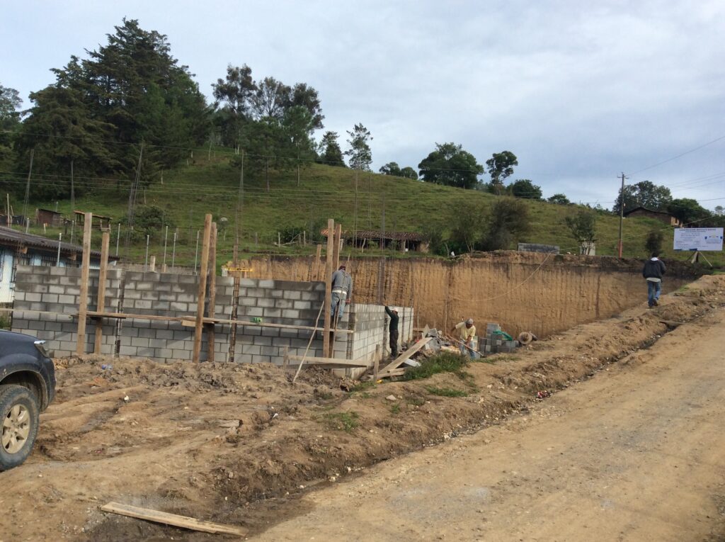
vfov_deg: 44.1
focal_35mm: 32
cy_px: 271
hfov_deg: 56.9
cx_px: 362
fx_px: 669
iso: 32
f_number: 2.4
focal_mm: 3.3
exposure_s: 1/867
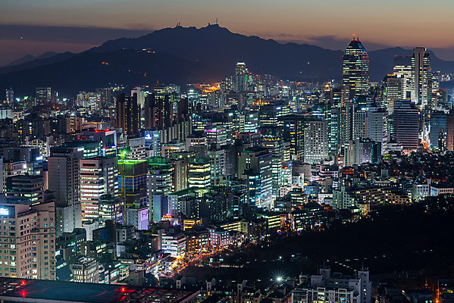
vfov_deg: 16.1
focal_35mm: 85
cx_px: 227
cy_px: 152
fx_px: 1072
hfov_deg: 23.9
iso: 200
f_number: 10
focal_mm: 85
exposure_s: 8
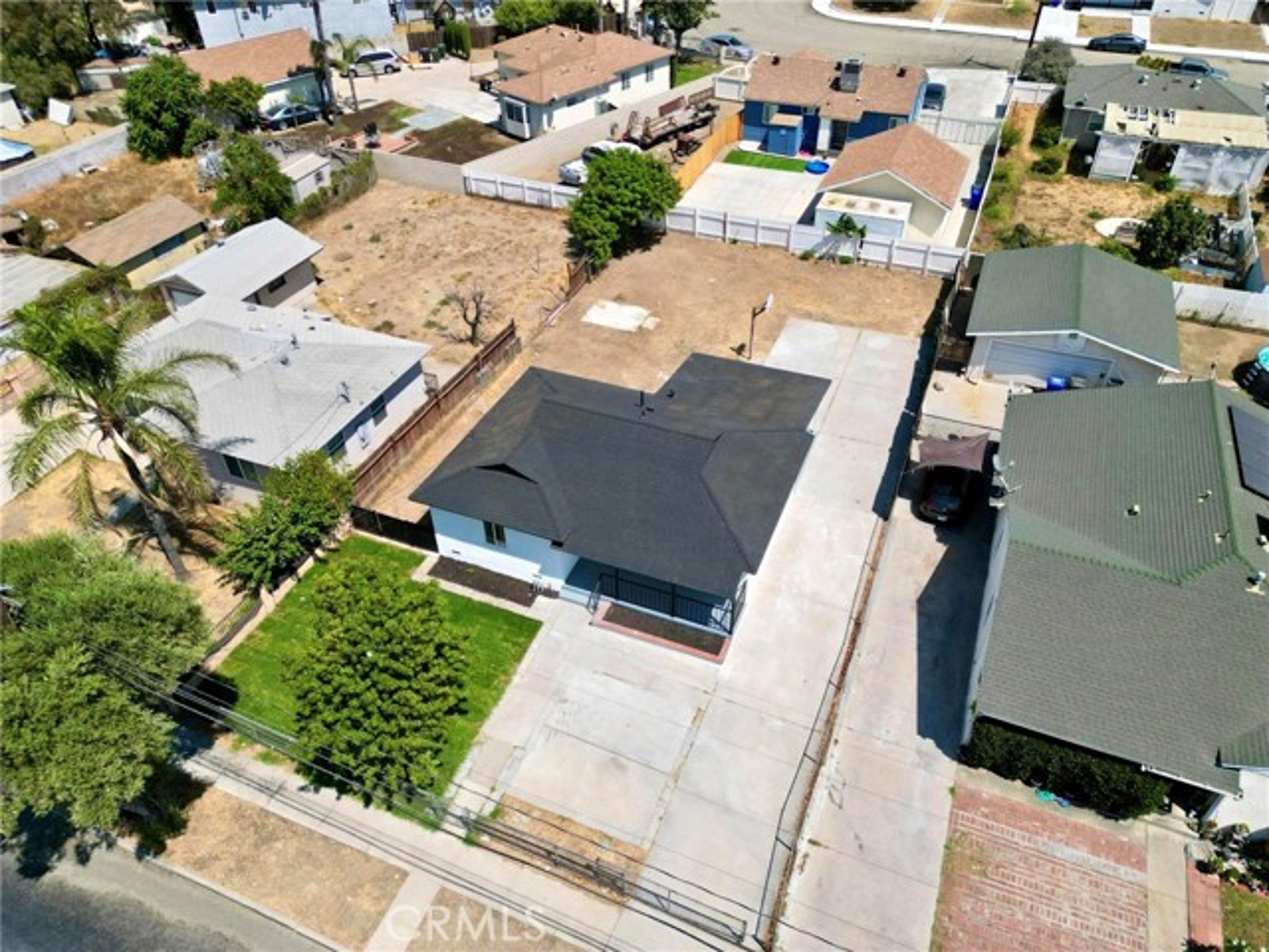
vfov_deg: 56.8
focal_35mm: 24
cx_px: 634
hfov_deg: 71.6
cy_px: 476
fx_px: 880
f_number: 1.7
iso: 120
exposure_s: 1/250
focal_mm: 6.72
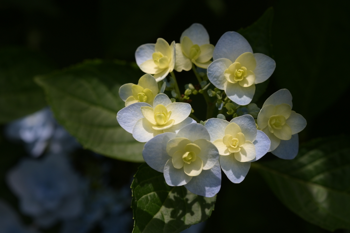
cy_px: 116
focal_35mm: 135
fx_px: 1311
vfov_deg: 10.1
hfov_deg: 15.2
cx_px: 175
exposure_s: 1/800
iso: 400
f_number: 8
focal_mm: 135
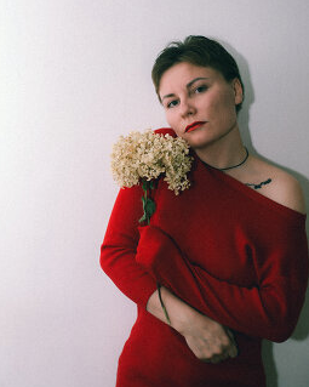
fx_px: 457
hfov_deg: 37.3
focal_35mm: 40
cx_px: 153
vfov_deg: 45.7
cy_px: 164
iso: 200
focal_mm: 35
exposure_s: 1/125
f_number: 3.2
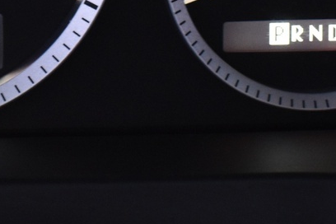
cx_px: -91
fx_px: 1502
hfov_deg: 12.4
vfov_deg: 8.4
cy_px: -86
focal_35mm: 161
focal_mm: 27
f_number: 5.6
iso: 1250
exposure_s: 1/15
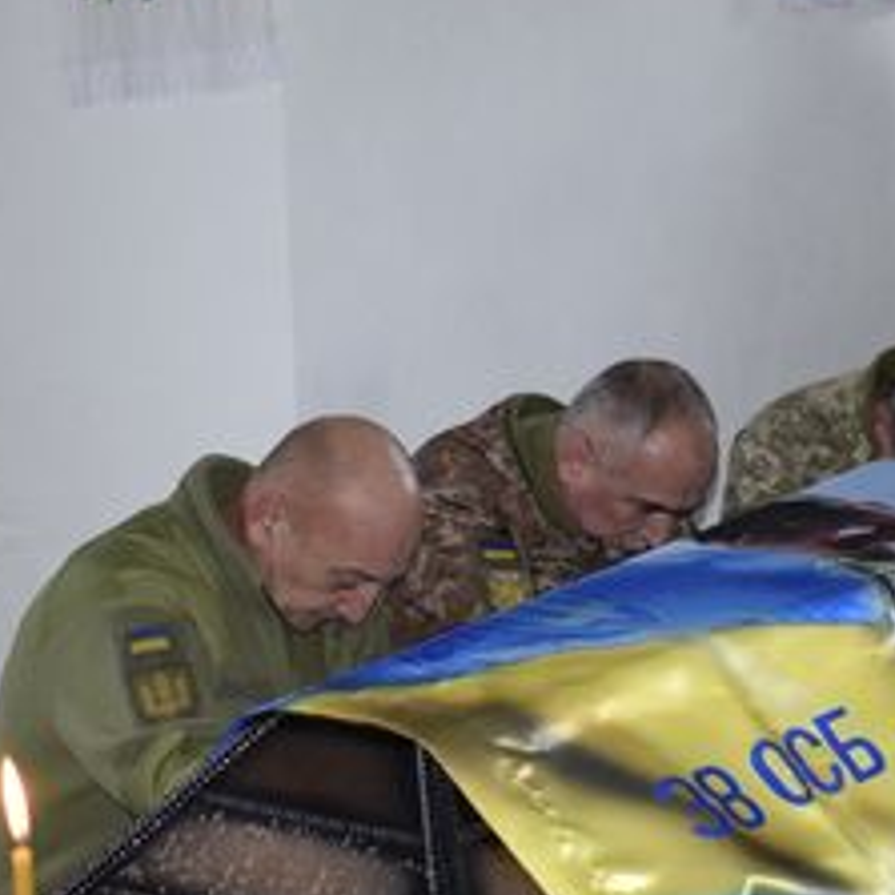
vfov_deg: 16.8
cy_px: 696
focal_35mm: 103
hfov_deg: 16.7
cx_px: 738
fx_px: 3013
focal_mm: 24
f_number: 4.5
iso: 800
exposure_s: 1/80
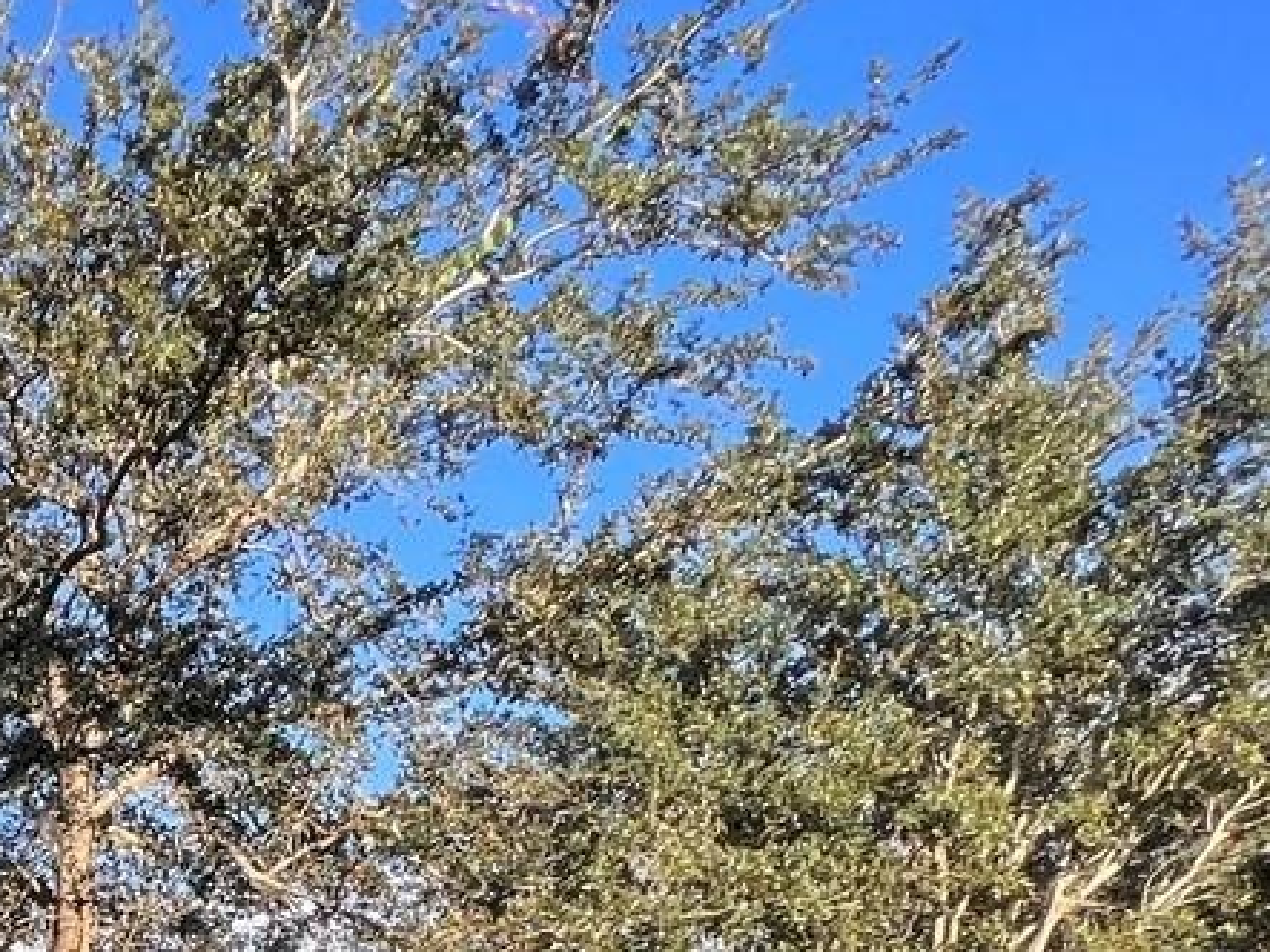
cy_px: 1437
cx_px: -700
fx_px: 1724
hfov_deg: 26.7
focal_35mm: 47
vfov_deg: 24.1
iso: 32
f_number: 1.8
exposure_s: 1/1119
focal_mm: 1.57
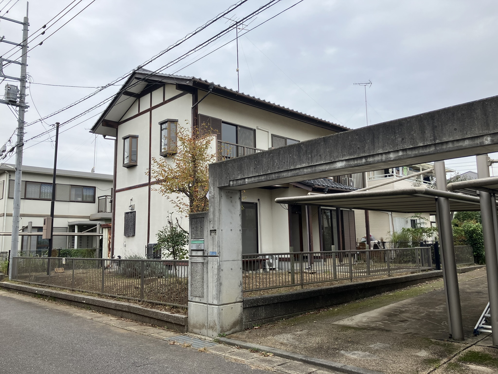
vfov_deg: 49.7
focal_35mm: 28
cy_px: 187
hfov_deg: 63.4
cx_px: 249
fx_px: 403
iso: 32
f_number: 1.8
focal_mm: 3.99
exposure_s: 1/796
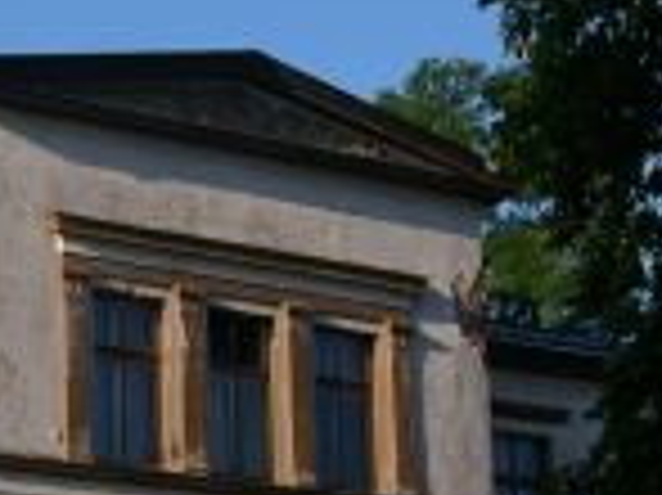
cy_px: 430
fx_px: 2675
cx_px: -126
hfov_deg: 13.7
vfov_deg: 10.5
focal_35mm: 140
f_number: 7.6
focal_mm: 8
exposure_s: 1/180
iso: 100
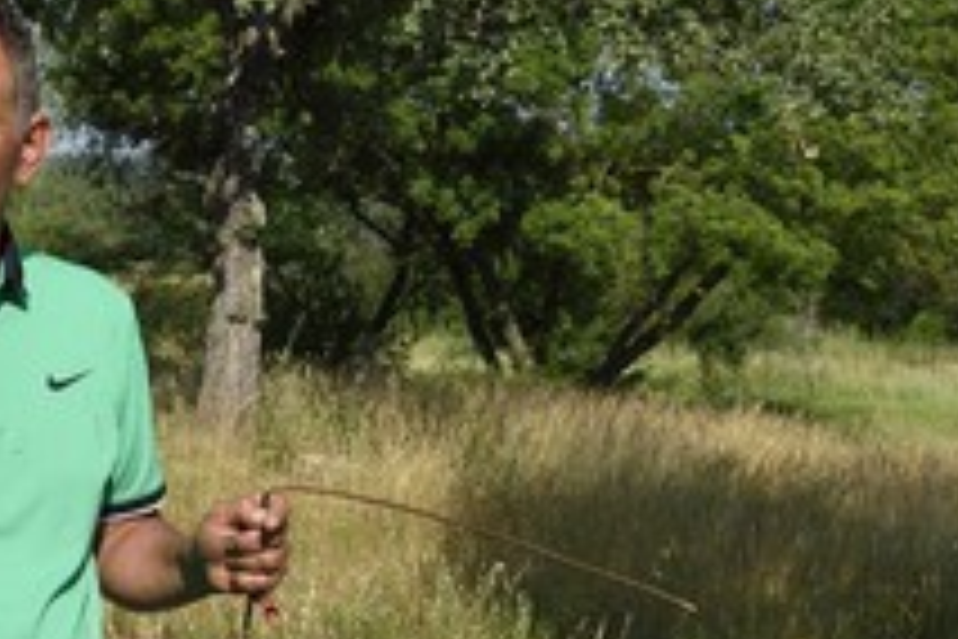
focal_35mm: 61
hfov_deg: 32.5
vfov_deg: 22.1
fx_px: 1623
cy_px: 477
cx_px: 283
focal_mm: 31
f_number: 11
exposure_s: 1/320
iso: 200
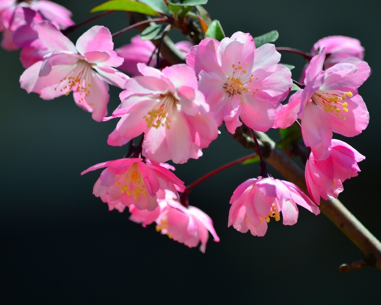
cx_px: 178
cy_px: 152
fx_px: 5762
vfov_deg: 3.0
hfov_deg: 3.8
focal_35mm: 511
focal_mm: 300
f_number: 5.6
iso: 200
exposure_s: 1/1250
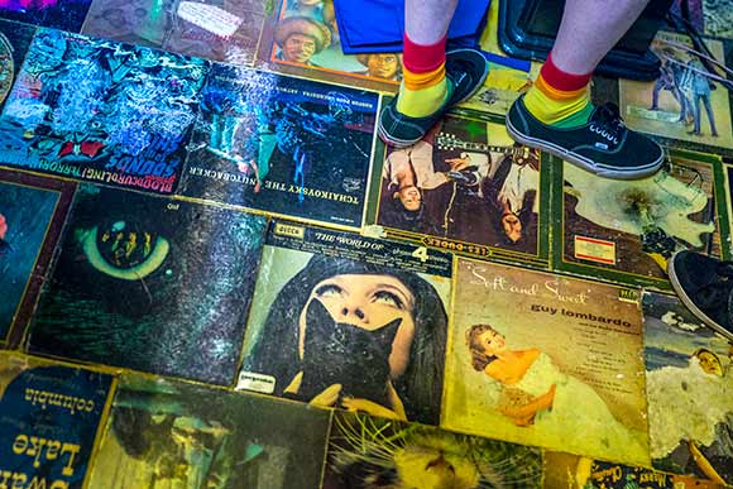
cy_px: 244
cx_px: 366
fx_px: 978
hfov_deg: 41.1
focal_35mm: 48
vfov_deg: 28.1
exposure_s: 1/350
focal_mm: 48
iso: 1250
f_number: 2.8
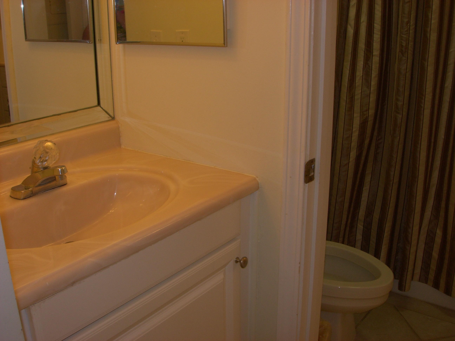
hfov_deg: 49.0
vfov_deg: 37.7
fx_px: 499
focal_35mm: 38
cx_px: 228
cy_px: 170
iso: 79
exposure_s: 1/32
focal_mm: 7.8
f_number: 4.8
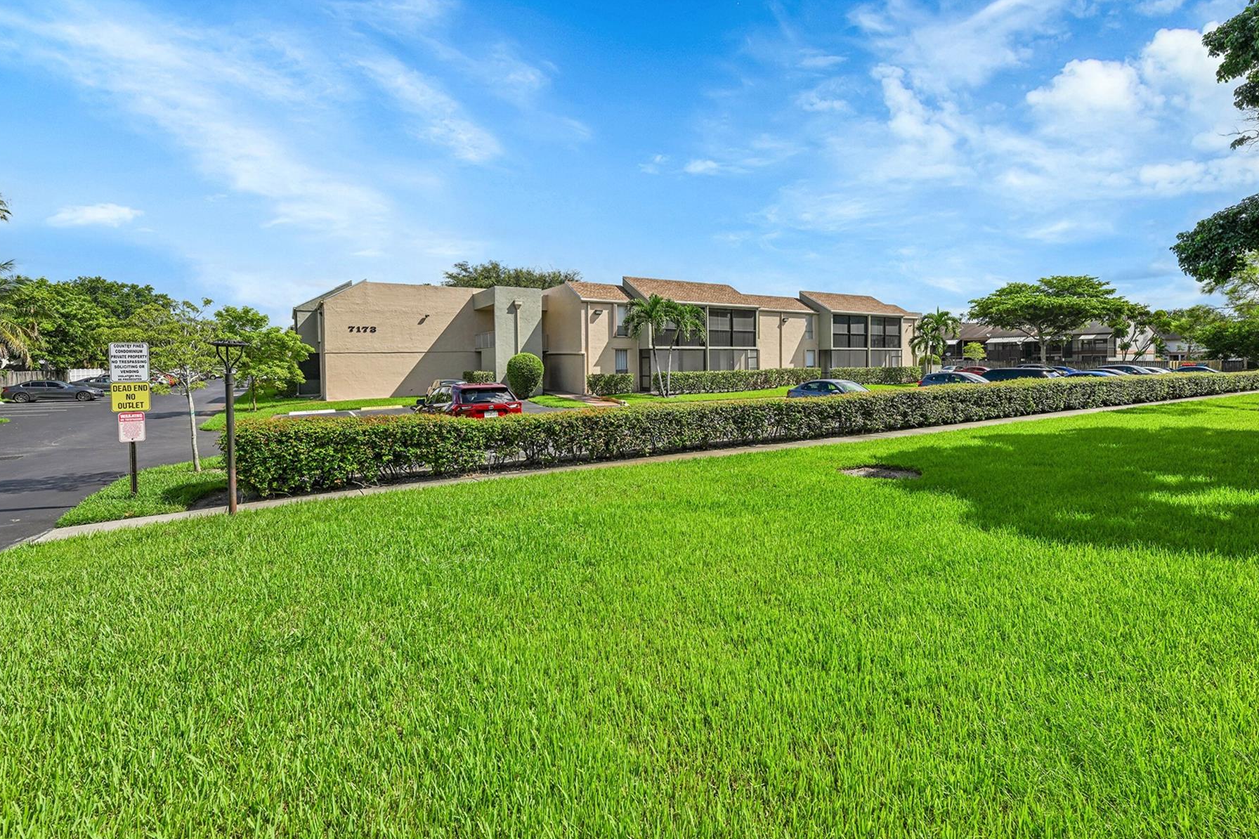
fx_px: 559
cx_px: 653
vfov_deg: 73.5
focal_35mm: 16
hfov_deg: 96.7
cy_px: 377
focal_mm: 14
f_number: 8
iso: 100
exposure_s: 1/200
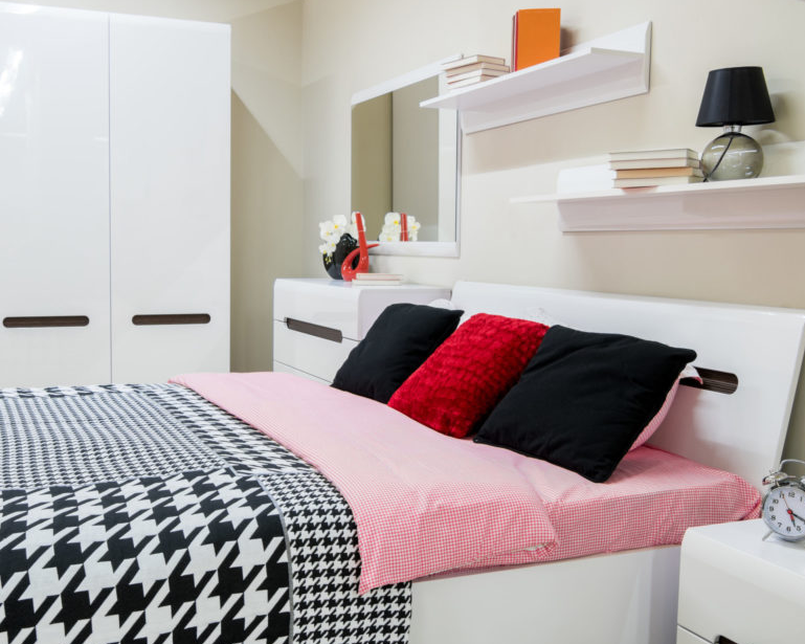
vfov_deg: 37.3
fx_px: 953
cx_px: 327
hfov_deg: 45.6
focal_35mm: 40
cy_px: 321
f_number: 11
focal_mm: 32
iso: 100
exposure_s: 1/1.25
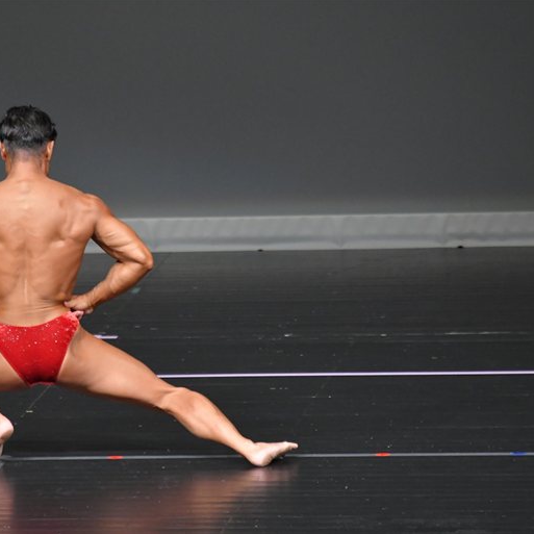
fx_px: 10070
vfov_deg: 3.0
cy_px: 266
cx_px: 147
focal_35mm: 577
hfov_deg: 3.0
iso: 4000
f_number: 5.6
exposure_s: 1/400
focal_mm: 300
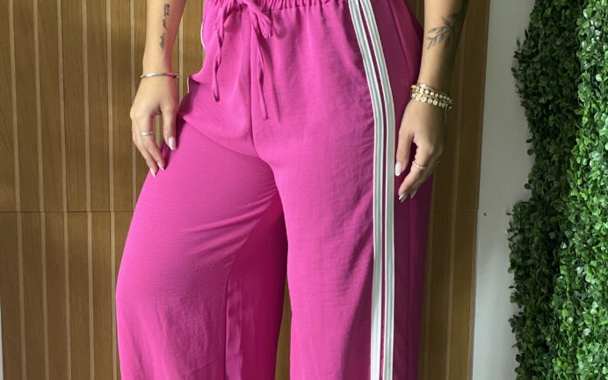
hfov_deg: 18.9
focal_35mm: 110
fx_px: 1823
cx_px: 305
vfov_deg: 11.8
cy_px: 335
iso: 100
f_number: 2.8
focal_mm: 9
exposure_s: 1/40
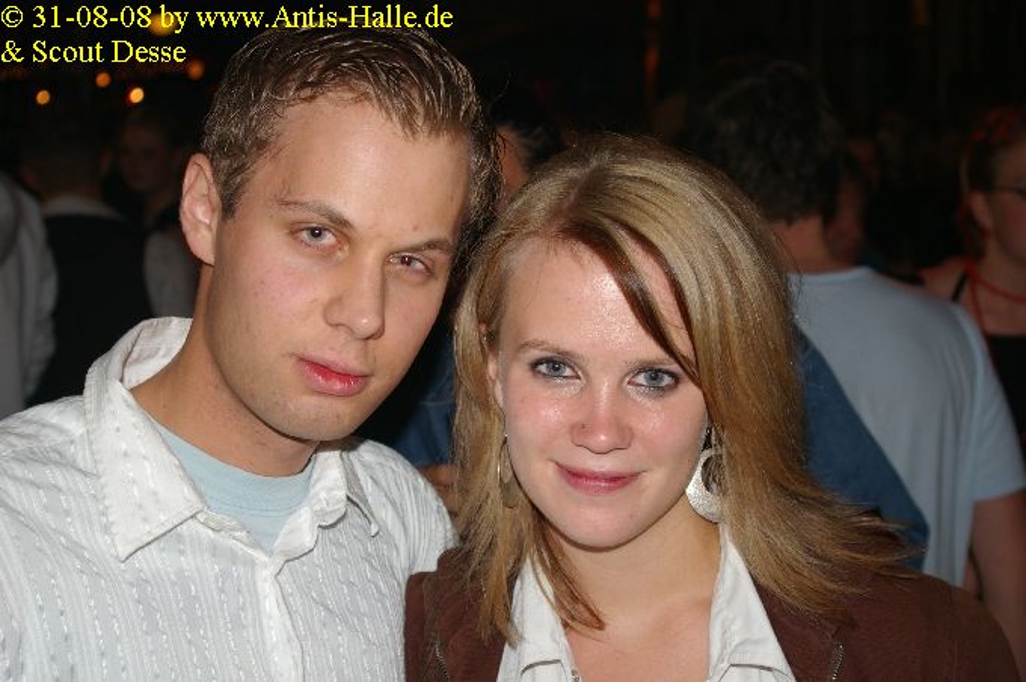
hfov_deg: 33.4
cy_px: 341
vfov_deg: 22.6
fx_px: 1708
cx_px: 513
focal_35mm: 60
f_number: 4.5
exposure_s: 1/60
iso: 200
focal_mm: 40
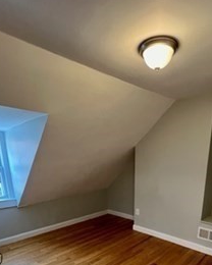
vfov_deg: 67.4
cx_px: 124
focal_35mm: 22
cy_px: 215
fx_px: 173
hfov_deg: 62.7
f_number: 1.8
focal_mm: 1.57
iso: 320
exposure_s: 1/60
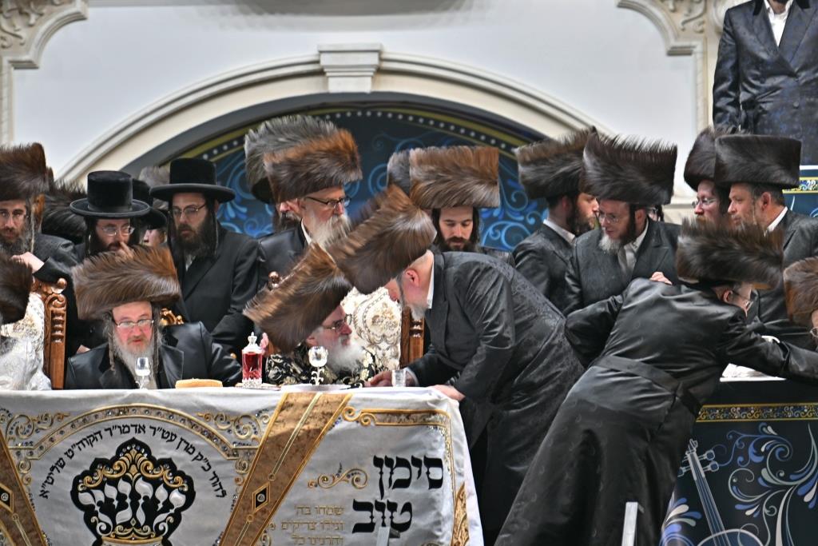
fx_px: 6817
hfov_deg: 6.9
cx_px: 409
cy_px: 273
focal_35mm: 300
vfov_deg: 4.6
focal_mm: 200
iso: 125
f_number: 2.8
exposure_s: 1/125
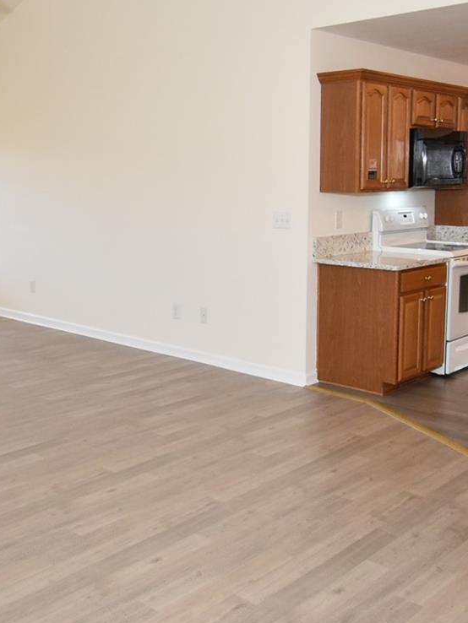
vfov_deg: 46.3
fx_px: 721
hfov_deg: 35.8
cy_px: 223
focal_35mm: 40
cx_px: 184
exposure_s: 1/60
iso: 800
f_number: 4
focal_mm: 10
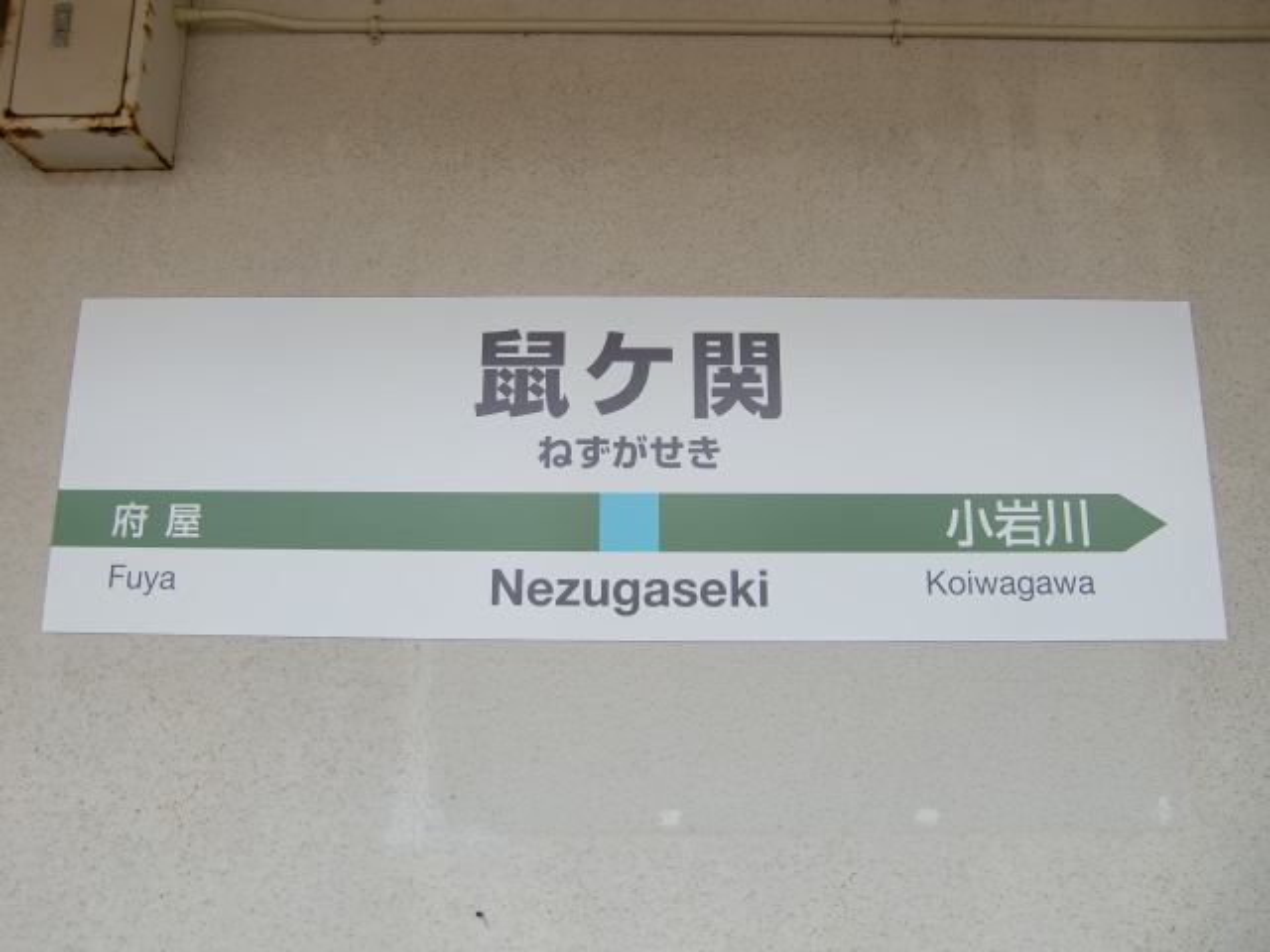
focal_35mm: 28
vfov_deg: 49.7
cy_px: 476
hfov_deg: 63.4
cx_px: 635
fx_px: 1027
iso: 64
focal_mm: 4.9
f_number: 2.6
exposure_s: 1/200
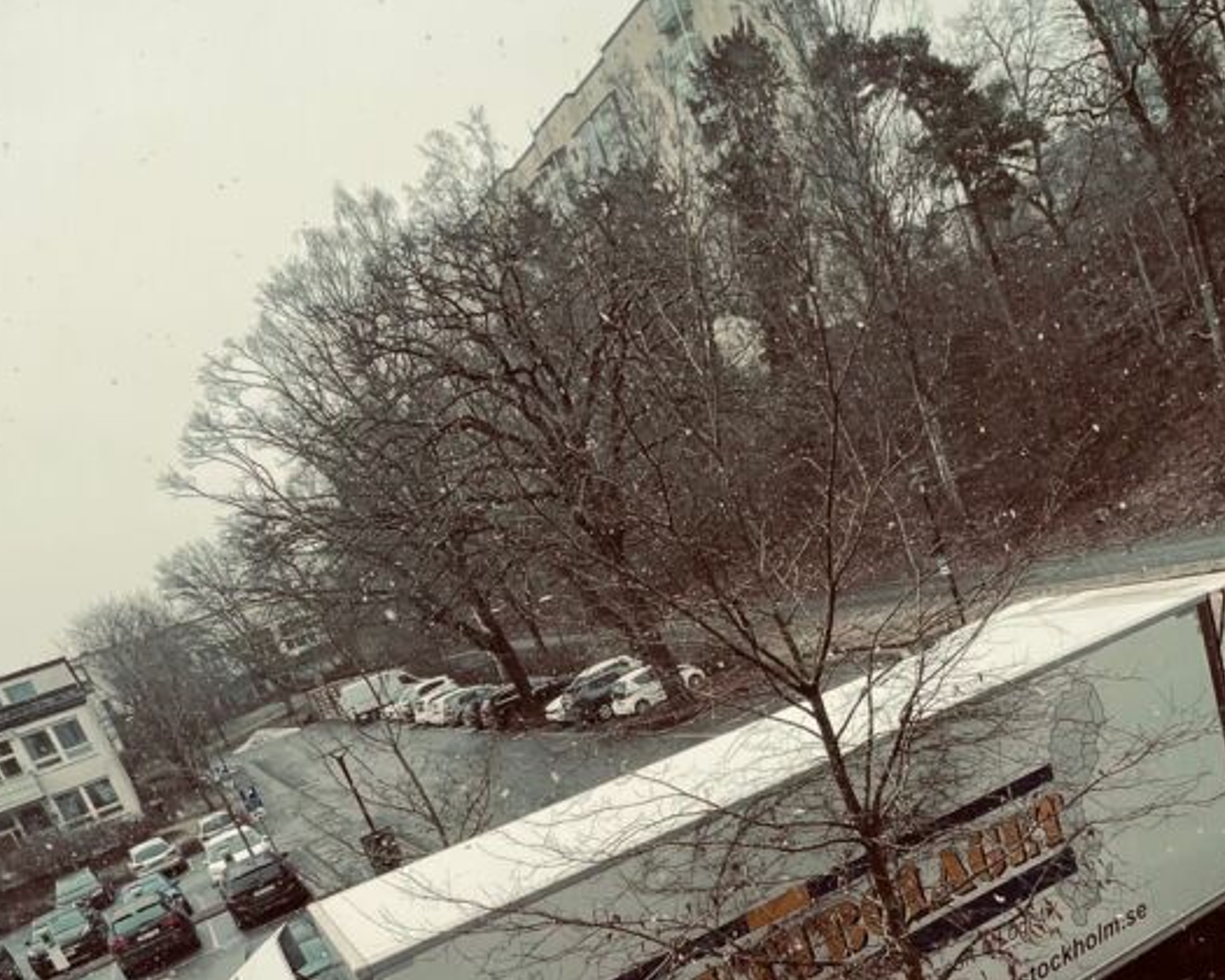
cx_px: 791
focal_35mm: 29
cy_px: 833
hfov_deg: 59.4
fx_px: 1051
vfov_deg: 46.3
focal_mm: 1.57
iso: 32
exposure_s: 1/99
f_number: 1.8
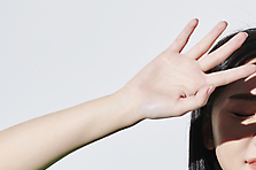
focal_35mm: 283
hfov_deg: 7.3
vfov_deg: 4.8
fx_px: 2010
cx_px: 219
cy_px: 119
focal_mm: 105
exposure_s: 1/100
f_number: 5.6
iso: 400
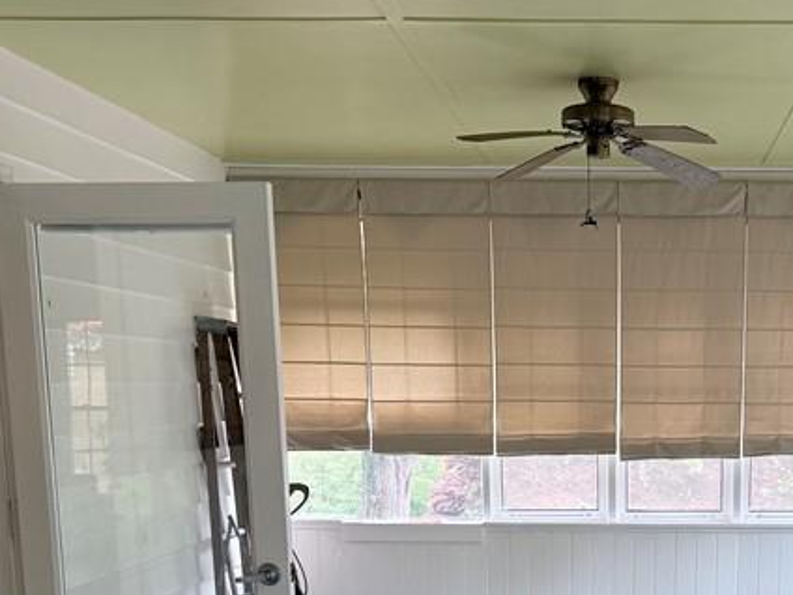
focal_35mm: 58
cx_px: 628
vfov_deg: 23.7
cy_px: 646
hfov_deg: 32.4
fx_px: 1329
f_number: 1.78
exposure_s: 1/121
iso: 50
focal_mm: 6.76
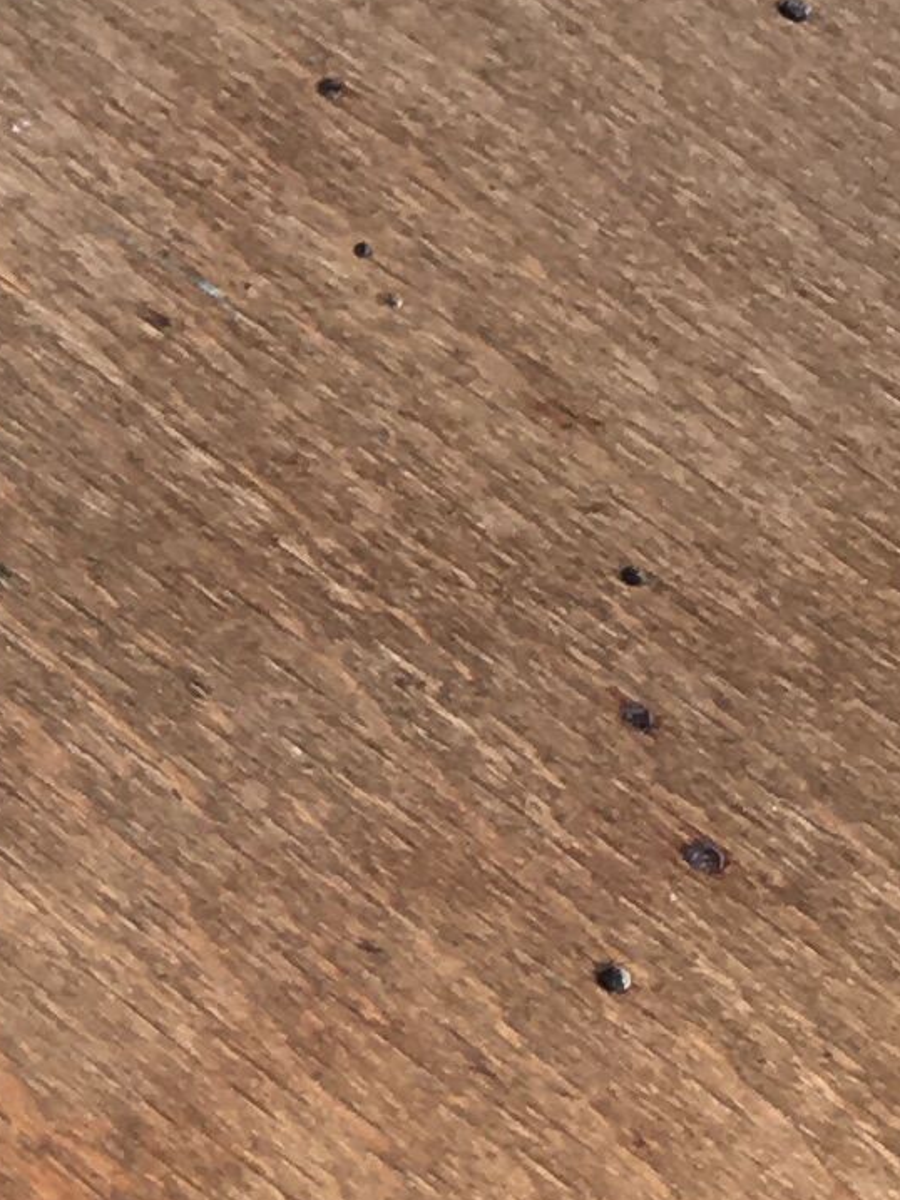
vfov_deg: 12.1
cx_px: -1107
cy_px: 432
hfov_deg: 8.5
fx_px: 5649
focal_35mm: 163
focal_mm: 4.15
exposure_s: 1/100
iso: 25
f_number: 2.2
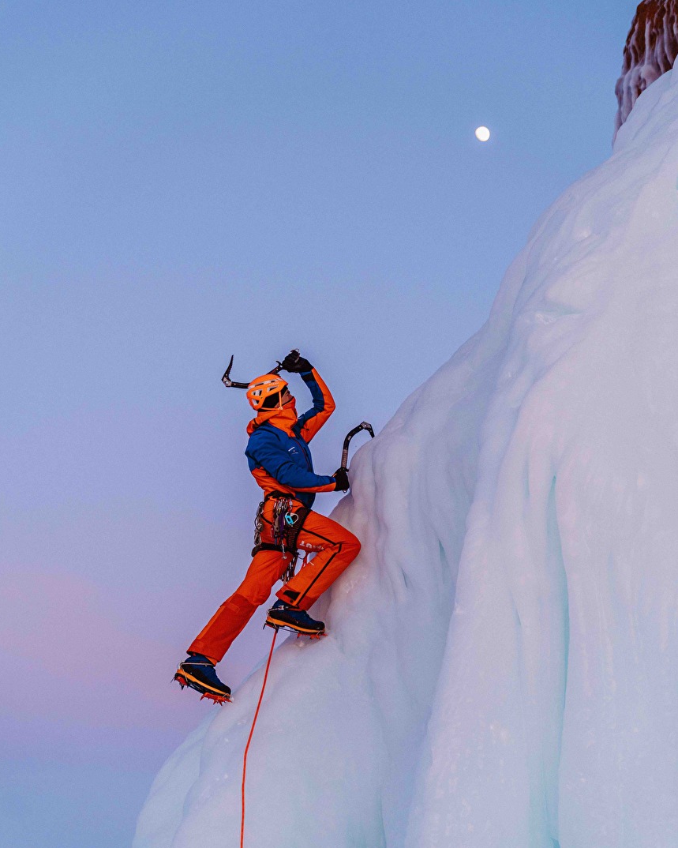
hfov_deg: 30.2
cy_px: 411
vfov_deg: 37.3
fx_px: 1254
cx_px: 337
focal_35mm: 50
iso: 400
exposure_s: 1/250
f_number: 2.8
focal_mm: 44
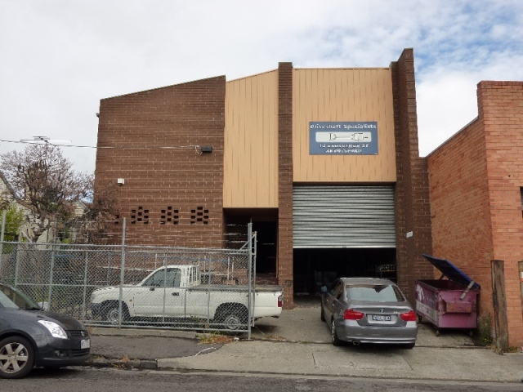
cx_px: 262
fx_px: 438
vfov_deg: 48.2
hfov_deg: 61.7
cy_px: 196
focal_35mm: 29
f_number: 3.5
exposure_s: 1/640
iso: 125
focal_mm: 5.2
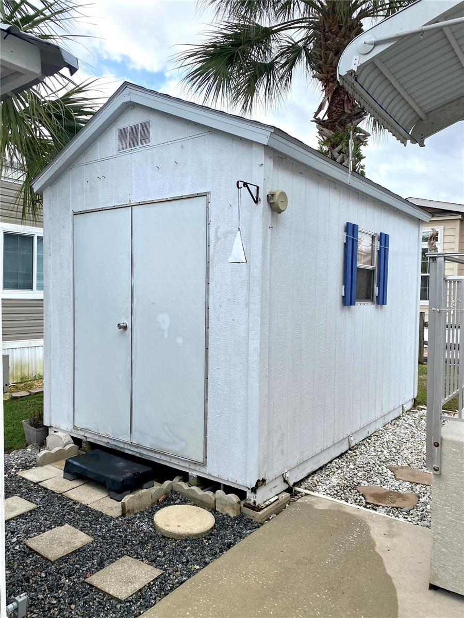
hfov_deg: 53.1
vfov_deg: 67.3
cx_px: 232
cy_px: 309
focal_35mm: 26
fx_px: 465
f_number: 1.8
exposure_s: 1/1072
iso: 32
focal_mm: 4.25
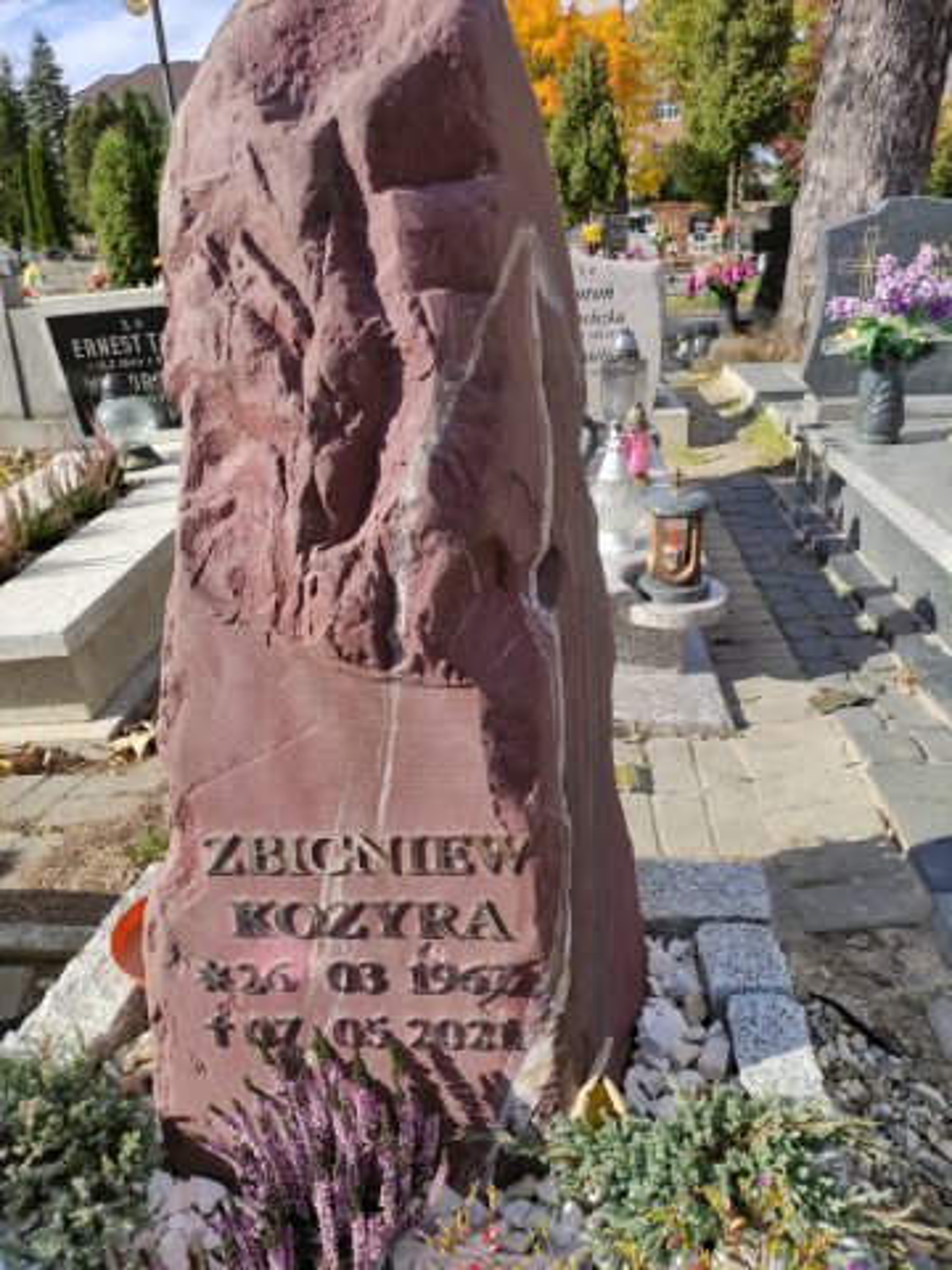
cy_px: 635
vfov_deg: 69.4
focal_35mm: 25
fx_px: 917
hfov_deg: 54.9
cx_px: 476
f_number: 1.89
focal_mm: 5.43
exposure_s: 1/1120
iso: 50
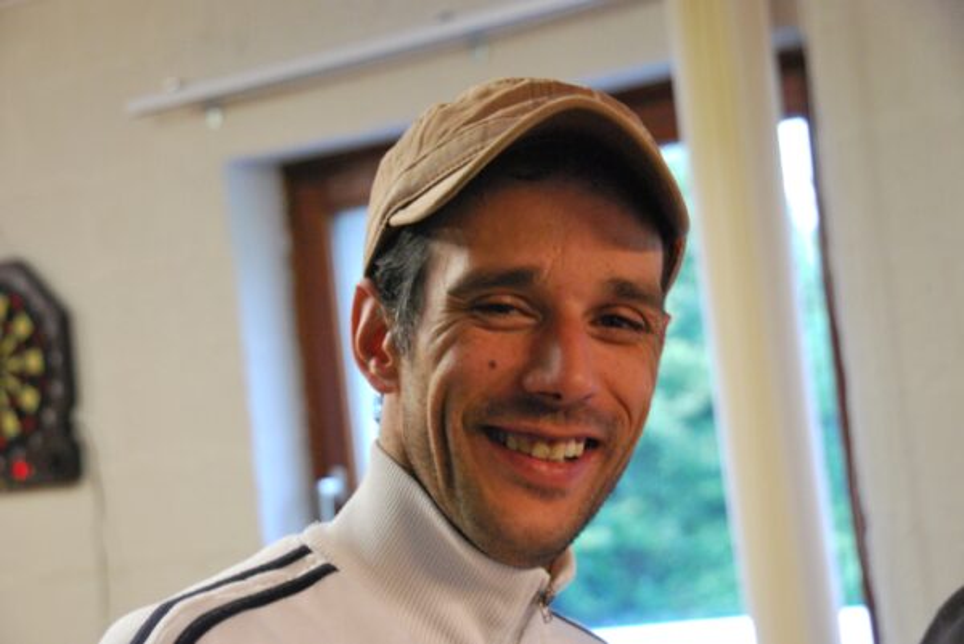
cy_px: 322
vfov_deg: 18.2
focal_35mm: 75
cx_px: 482
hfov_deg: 27.0
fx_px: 2010
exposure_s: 1/30
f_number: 4.5
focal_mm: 50
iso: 1600
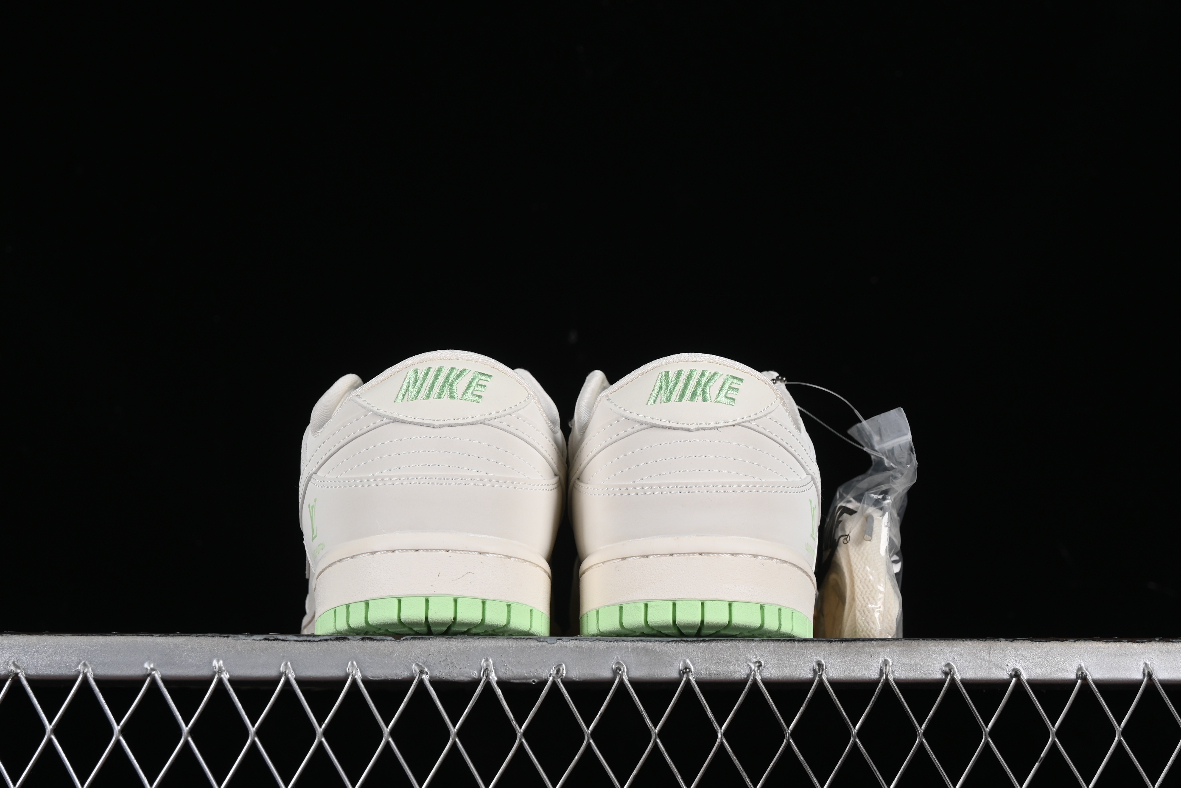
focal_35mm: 75
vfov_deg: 18.2
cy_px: 394
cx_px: 590
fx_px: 2460
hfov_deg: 27.0
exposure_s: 1/100
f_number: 8
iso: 160
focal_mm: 50
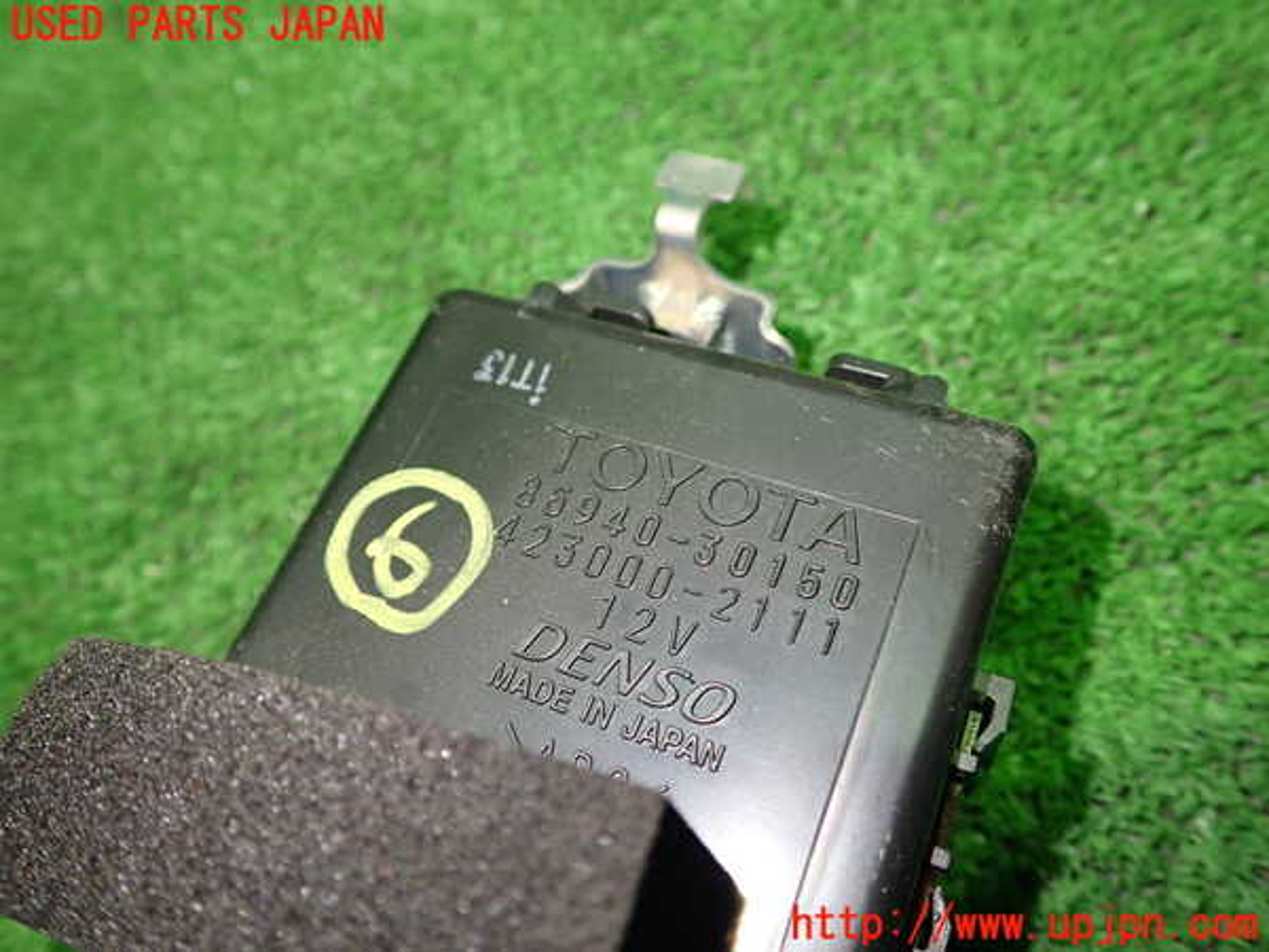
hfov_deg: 60.0
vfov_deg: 46.8
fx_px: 1100
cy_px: 476
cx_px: 634
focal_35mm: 30
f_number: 2.3
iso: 250
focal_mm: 5.4
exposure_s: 1/30
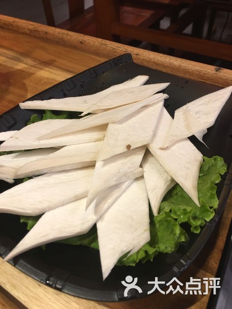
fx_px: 259
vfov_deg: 61.7
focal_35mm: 29
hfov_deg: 48.2
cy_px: 154
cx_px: 116
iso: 50
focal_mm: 4.15
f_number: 2.2
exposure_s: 1/17
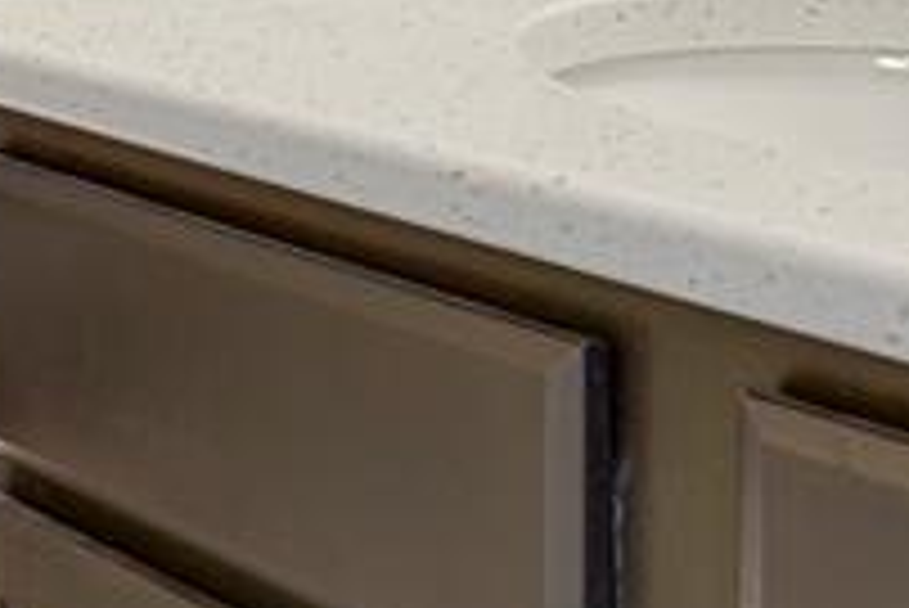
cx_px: -140
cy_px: -383
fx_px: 2173
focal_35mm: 86
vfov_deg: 14.5
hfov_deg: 22.1
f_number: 8
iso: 250
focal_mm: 17
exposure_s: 3
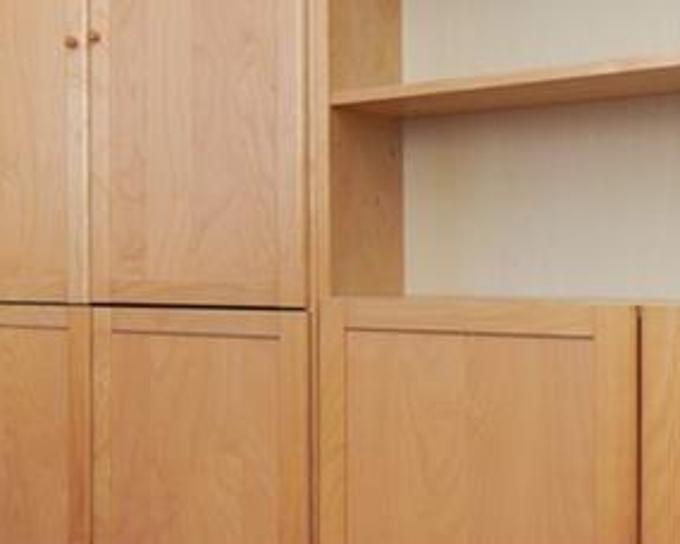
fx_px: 1121
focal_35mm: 56
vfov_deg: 27.3
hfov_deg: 25.7
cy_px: 279
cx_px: -327
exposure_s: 1/160
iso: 250
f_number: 4
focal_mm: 11
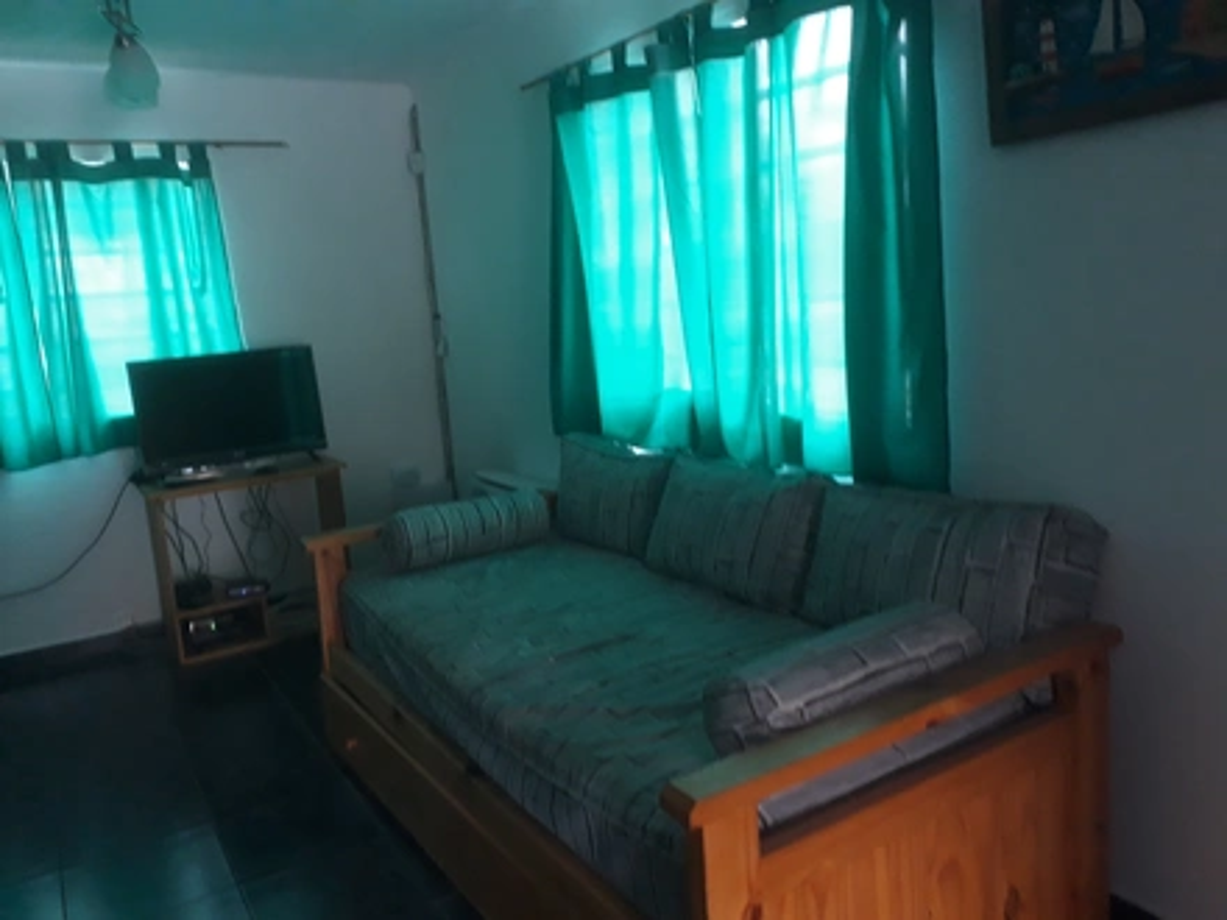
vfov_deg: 51.4
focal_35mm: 27
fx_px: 957
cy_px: 460
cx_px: 614
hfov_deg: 65.3
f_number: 1.9
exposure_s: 1/33
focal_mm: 3.6
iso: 200
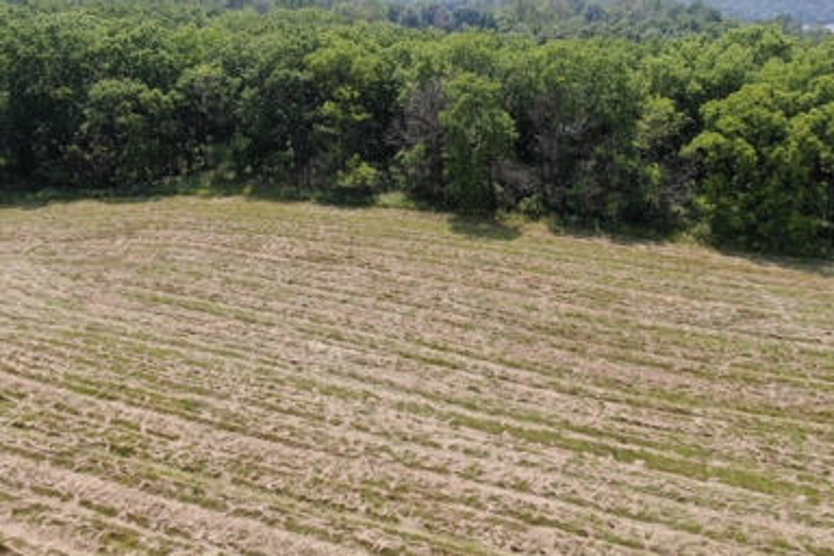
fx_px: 602
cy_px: 250
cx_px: 417
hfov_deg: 69.4
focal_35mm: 26
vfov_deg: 49.5
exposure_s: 1/800
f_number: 2.8
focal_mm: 4.39
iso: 100
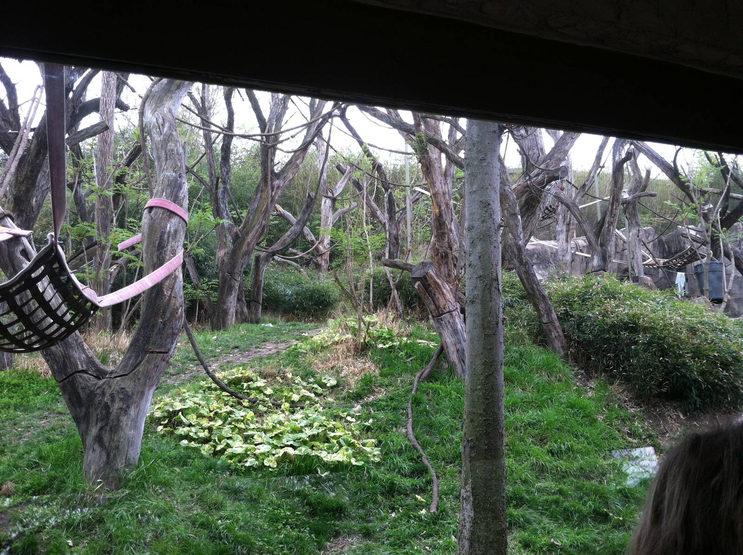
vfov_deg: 40.6
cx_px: 372
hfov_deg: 52.7
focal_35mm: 35
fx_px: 750
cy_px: 278
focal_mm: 3.85
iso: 80
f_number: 2.8
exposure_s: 1/120
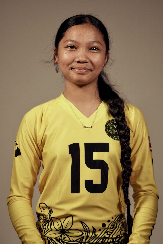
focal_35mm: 128
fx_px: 866
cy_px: 122
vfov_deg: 16.1
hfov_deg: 10.8
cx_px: 82
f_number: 2
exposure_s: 1/80
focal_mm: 85
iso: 640
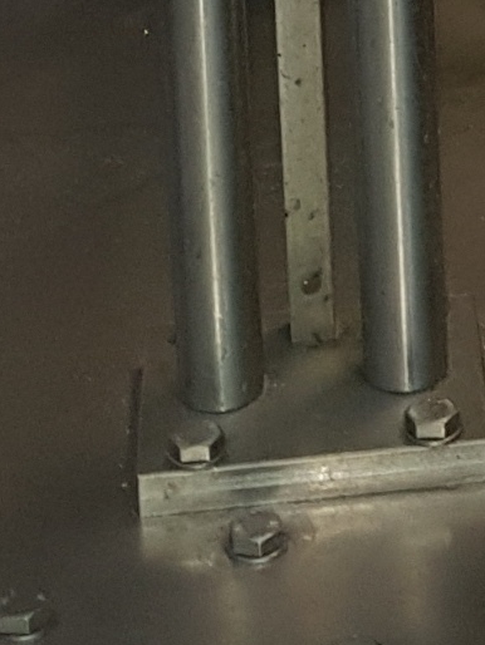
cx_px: 686
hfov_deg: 8.8
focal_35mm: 165
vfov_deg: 10.5
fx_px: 3080
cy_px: -848
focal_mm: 4.3
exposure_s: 1/25
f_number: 1.7
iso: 100
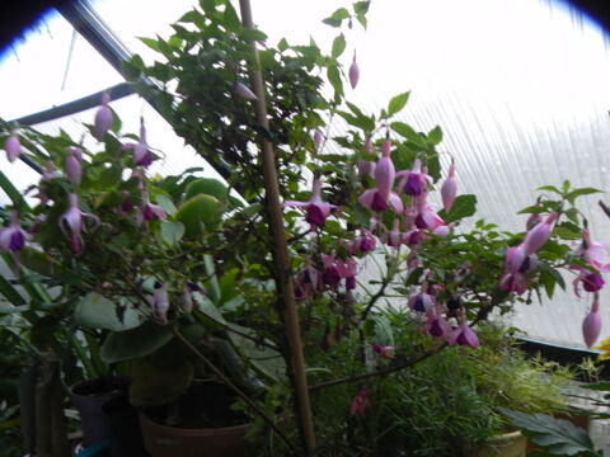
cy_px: 228
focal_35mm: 29
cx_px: 305
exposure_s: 1/11
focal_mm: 5.2
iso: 400
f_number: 2.8
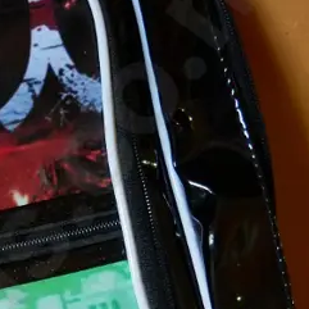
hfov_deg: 11.3
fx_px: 1515
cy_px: 451
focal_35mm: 150
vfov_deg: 11.2
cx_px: -124
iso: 1600
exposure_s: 1/60
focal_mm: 20
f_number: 4.1
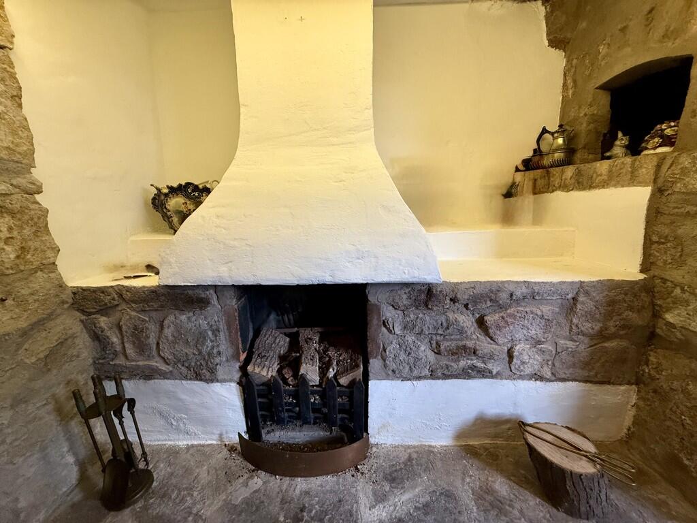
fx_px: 282
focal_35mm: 14
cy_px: 262
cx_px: 348
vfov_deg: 85.7
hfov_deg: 102.1
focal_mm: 2.22
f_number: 2.2
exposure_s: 1/99
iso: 320
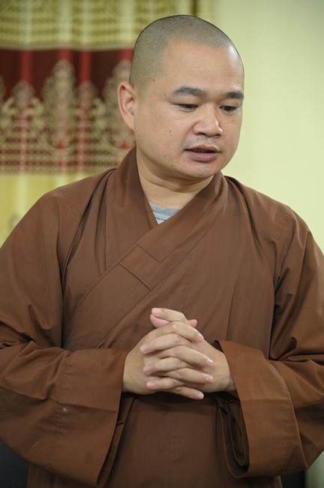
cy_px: 244
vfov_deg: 17.1
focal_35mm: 120
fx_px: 1623
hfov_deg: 11.4
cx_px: 162
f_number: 4
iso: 1400
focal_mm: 120
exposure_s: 1/80
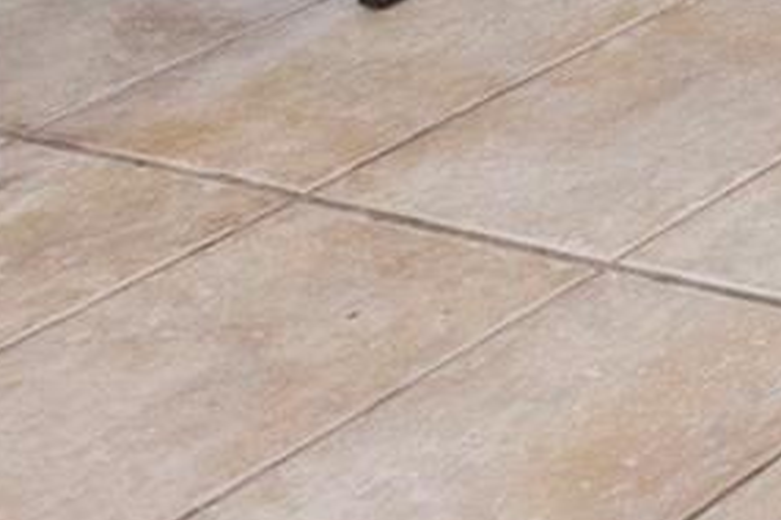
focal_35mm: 101
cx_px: 2662
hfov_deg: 9.9
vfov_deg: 9.0
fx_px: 2190
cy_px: -1300
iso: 500
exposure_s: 1/1.25
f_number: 8
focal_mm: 14
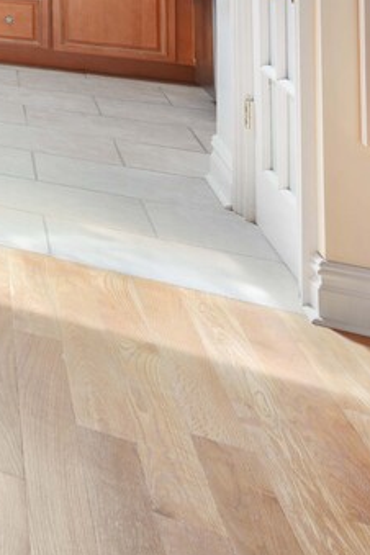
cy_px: -138
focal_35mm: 53
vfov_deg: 30.7
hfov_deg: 11.9
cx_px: -708
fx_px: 817
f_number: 5
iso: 100
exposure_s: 1/2
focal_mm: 12
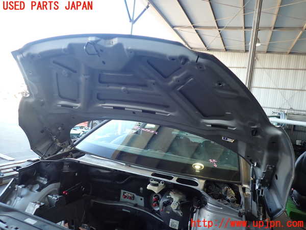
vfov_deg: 54.9
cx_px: 153
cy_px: 115
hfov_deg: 69.4
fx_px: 221
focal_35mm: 25
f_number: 2
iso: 125
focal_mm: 4.5
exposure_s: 1/60
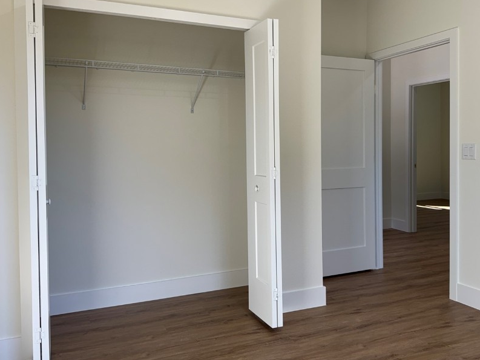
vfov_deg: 45.4
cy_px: 157
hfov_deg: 58.3
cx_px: 252
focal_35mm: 31
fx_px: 430
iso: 64
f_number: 1.78
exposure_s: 1/209
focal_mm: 6.76
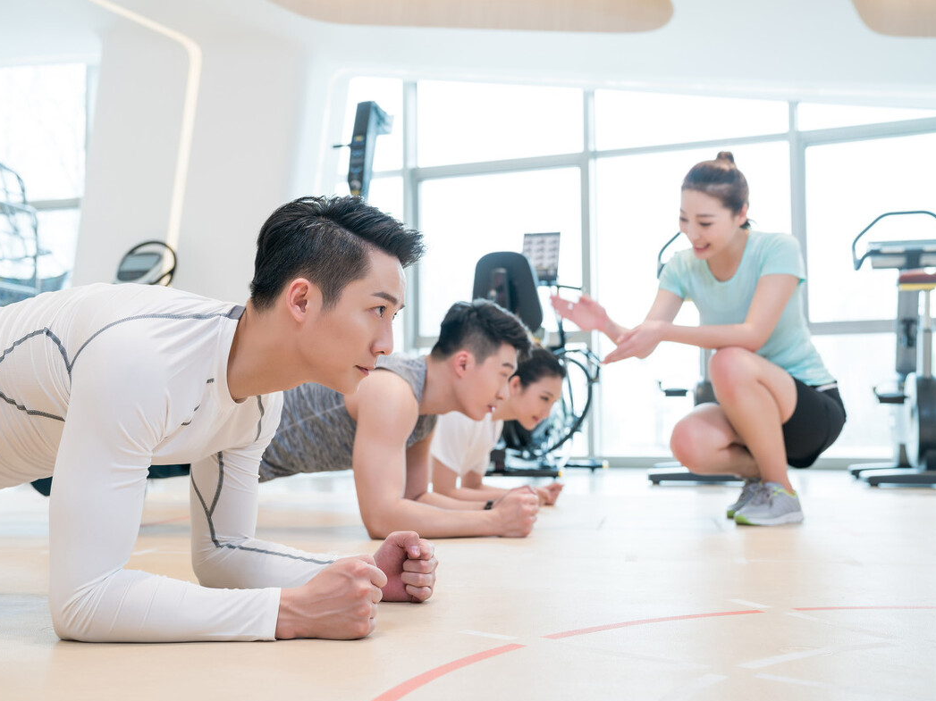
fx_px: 1163
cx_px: 424
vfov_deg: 33.6
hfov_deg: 43.8
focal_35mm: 43
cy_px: 350
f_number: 4
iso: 250
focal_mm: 39
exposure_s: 1/60
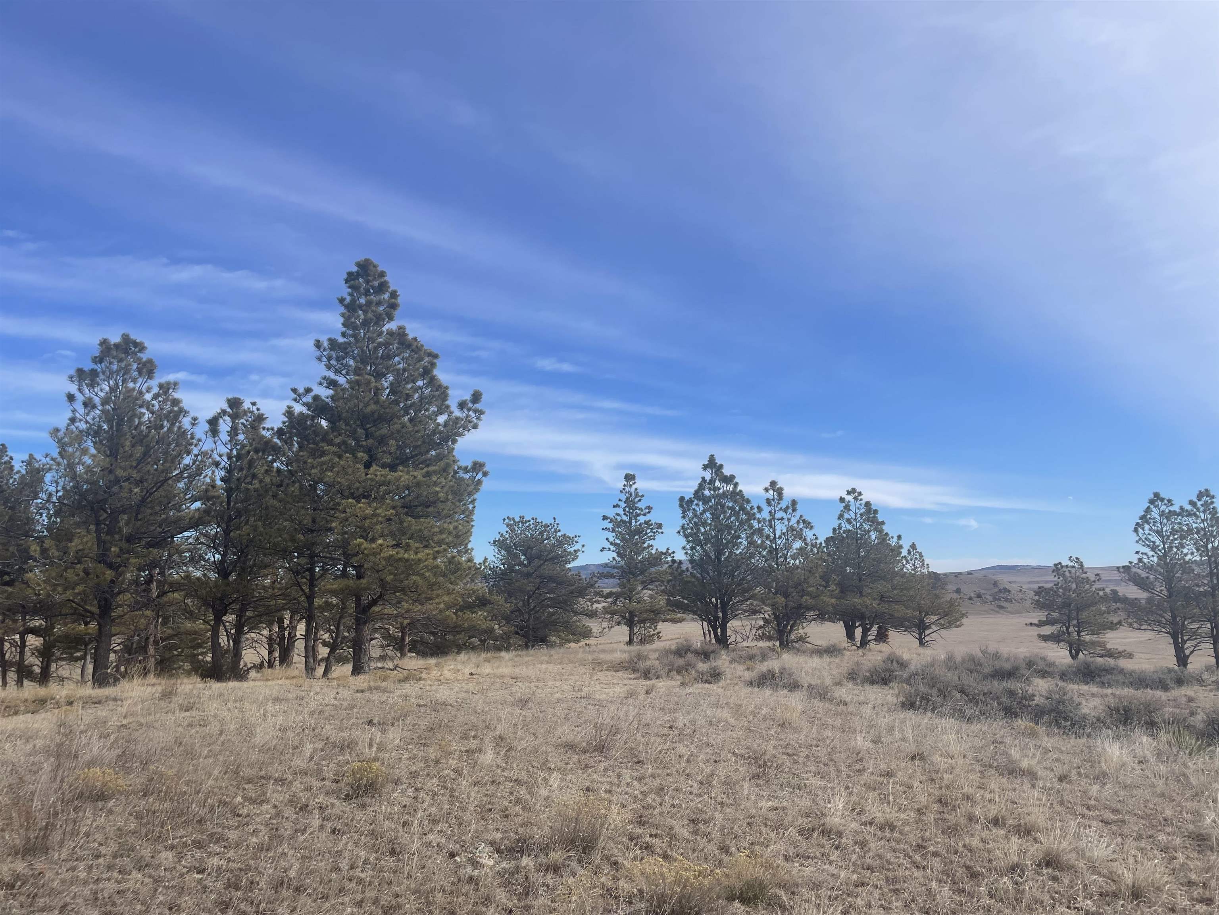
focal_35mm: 26
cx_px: 610
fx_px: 916
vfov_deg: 53.1
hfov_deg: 67.3
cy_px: 458
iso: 32
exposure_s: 1/3509
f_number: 1.6
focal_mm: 4.2
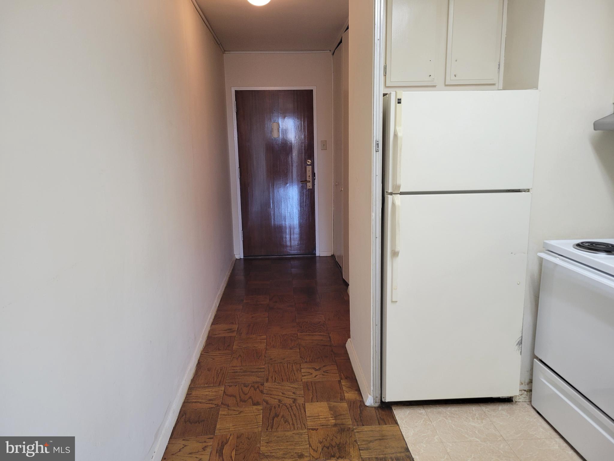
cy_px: 230
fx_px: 461
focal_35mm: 26
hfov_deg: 67.3
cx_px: 307
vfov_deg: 53.1
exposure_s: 1/120
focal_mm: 5.4
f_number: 1.8
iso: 200
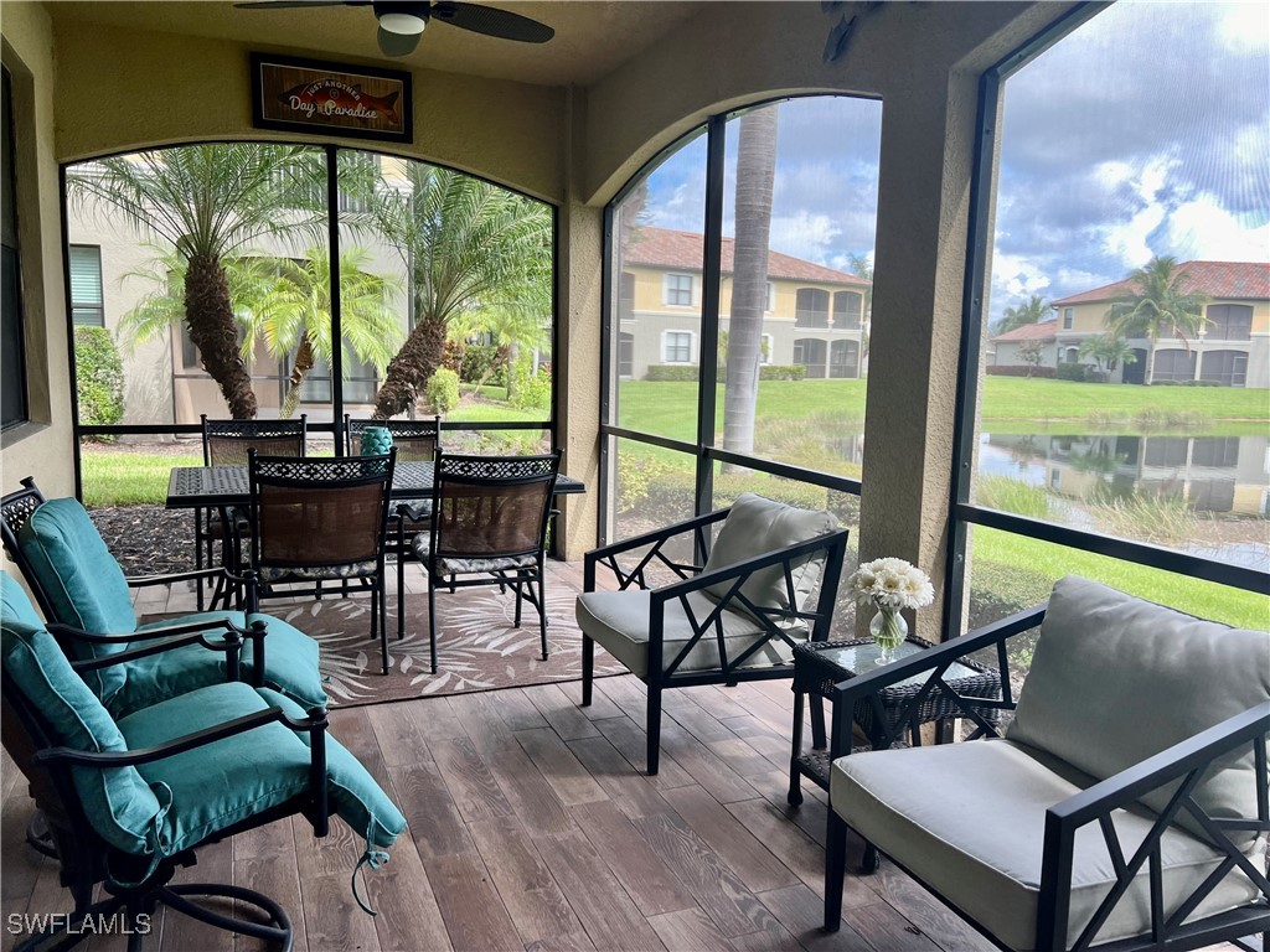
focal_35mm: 26
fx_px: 954
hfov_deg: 67.3
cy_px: 476
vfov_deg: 53.1
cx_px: 635
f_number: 1.5
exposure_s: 1/268
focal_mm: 5.7
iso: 40
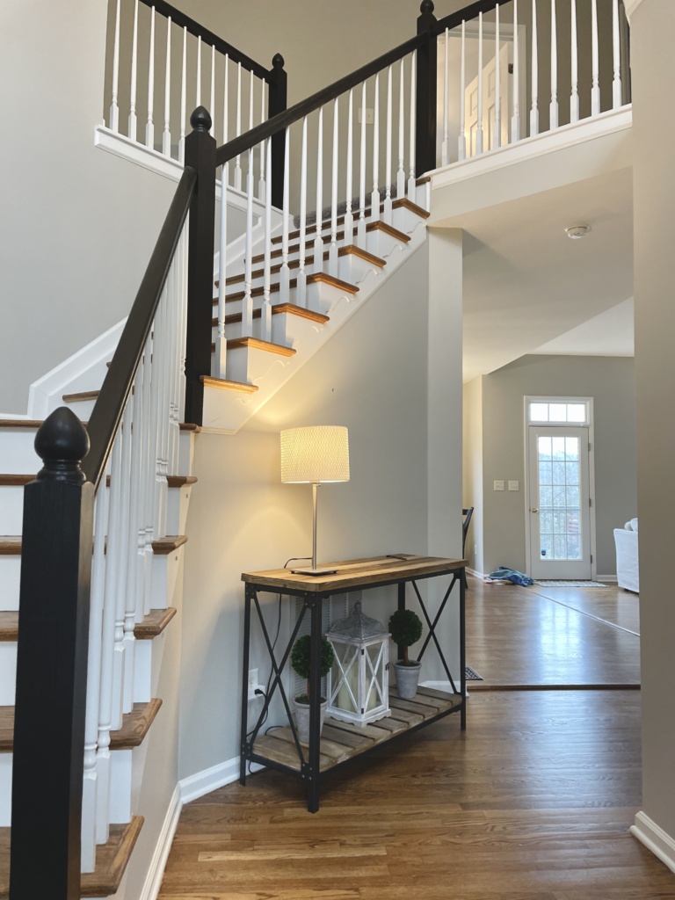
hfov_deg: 53.1
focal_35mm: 26
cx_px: 338
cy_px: 450
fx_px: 676
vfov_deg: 67.3
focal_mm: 4.2
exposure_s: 1/60
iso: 160
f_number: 1.6
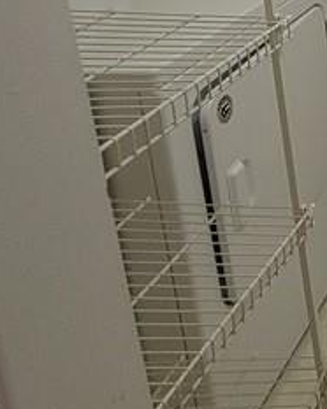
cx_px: 656
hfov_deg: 18.3
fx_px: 666
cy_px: -74
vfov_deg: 29.6
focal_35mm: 55
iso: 400
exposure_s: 1/40
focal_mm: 2.2
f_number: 2.2
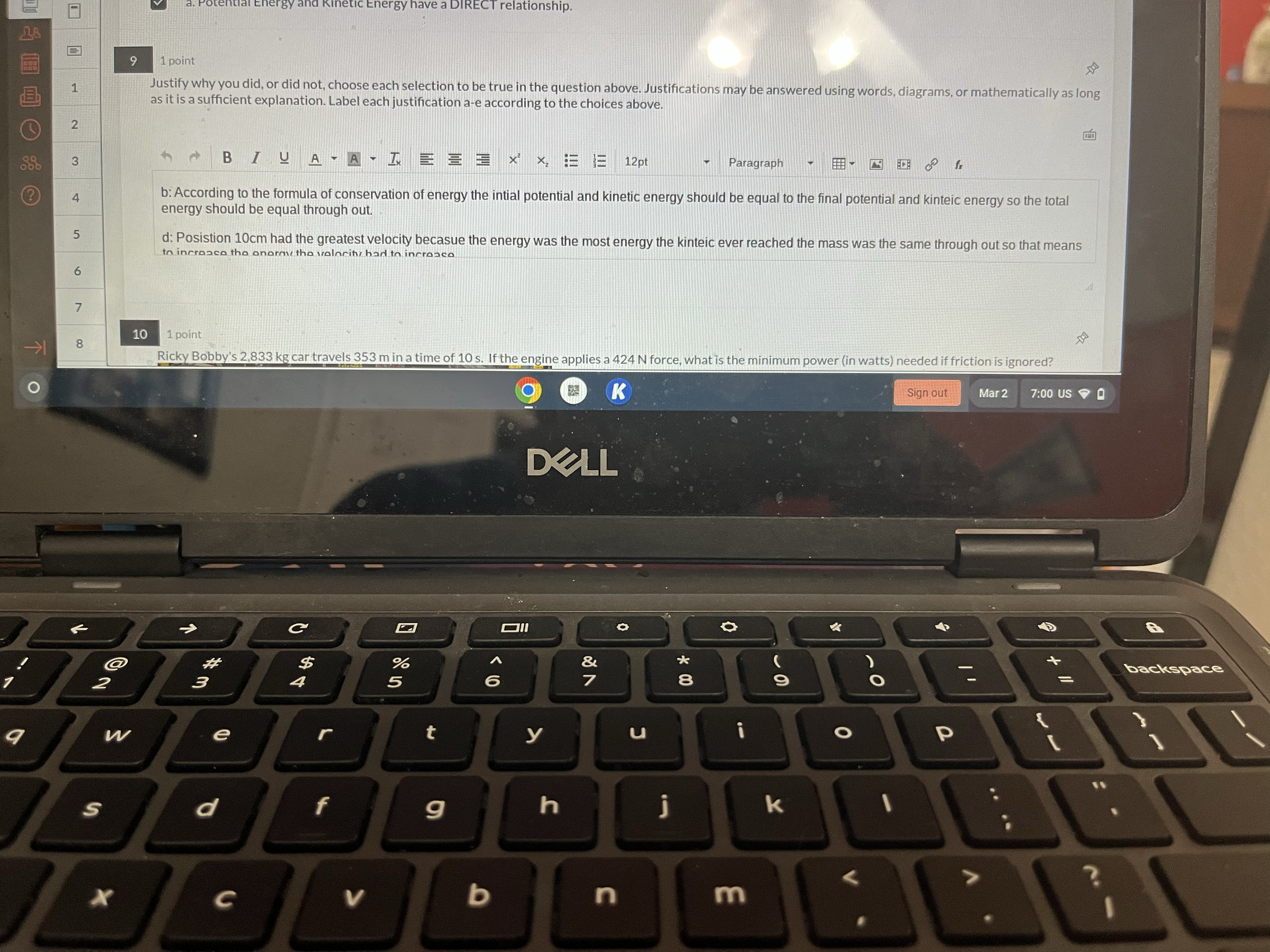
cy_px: 476
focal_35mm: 26
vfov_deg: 53.1
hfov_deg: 67.3
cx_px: 635
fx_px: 954
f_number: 1.6
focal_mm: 5.1
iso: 125
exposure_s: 1/62
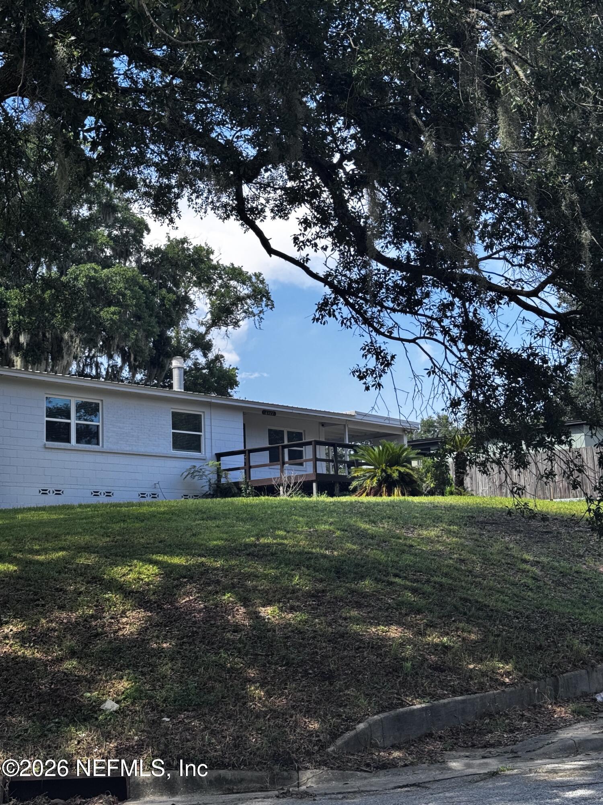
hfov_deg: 30.3
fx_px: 1115
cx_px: 302
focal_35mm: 48
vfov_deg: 39.7
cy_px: 402
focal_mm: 6.76
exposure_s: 1/1490
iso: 64
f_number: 1.78
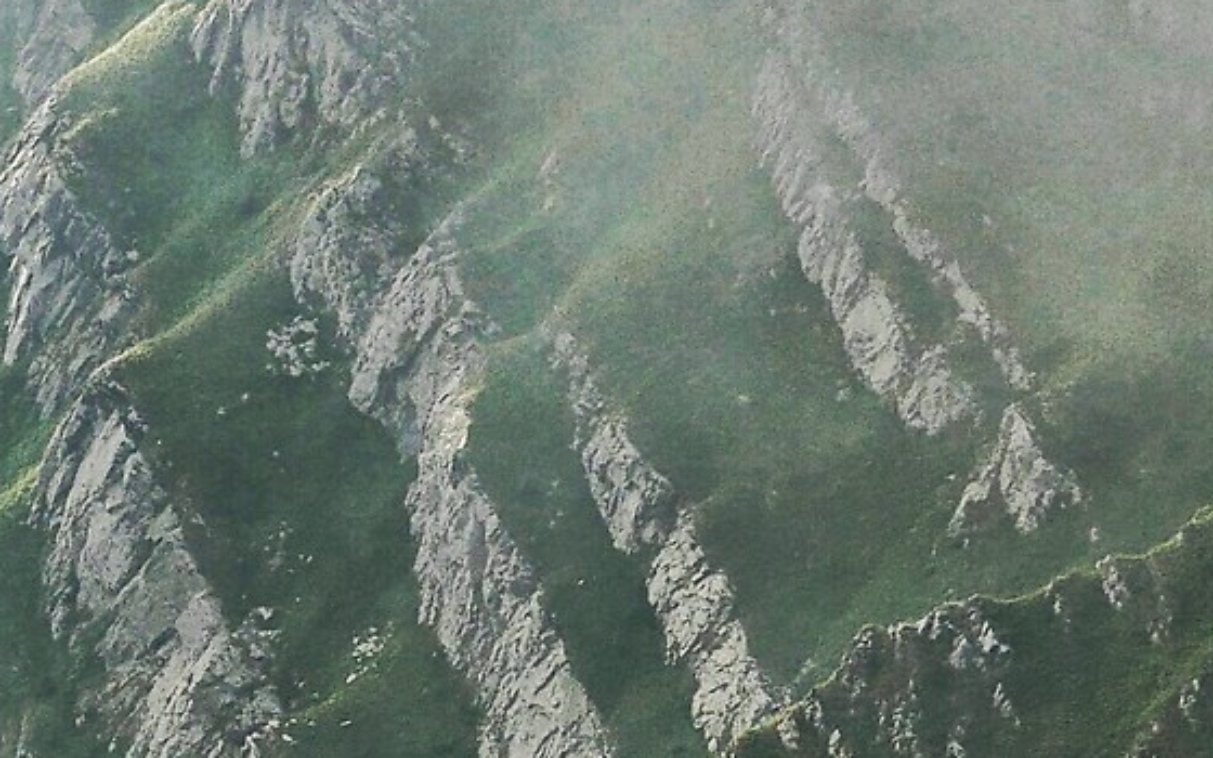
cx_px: -628
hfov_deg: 7.1
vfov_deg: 4.5
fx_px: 9686
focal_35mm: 293
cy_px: 910
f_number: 5.6
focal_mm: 30.4
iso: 200
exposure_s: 1/400
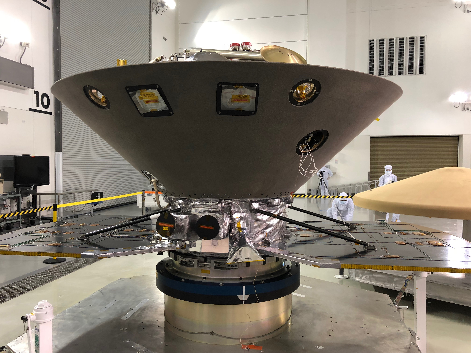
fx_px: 381
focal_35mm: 28
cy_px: 176
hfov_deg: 63.4
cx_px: 236
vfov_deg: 49.7
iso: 32
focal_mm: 3.99
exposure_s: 1/24
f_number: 1.8
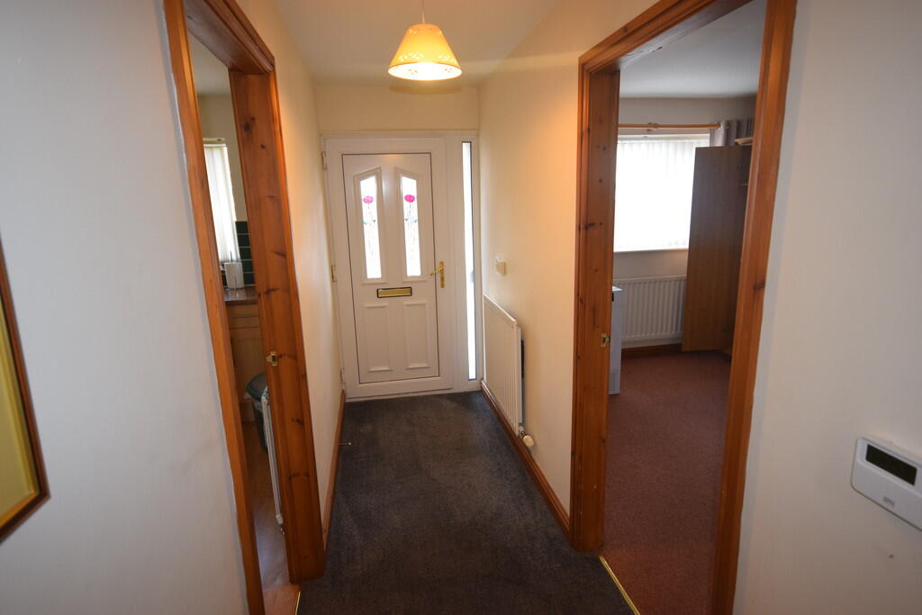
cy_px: 308
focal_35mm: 20
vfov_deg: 63.2
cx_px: 461
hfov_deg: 85.4
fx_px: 499
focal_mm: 13
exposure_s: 1/100
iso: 800
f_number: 5
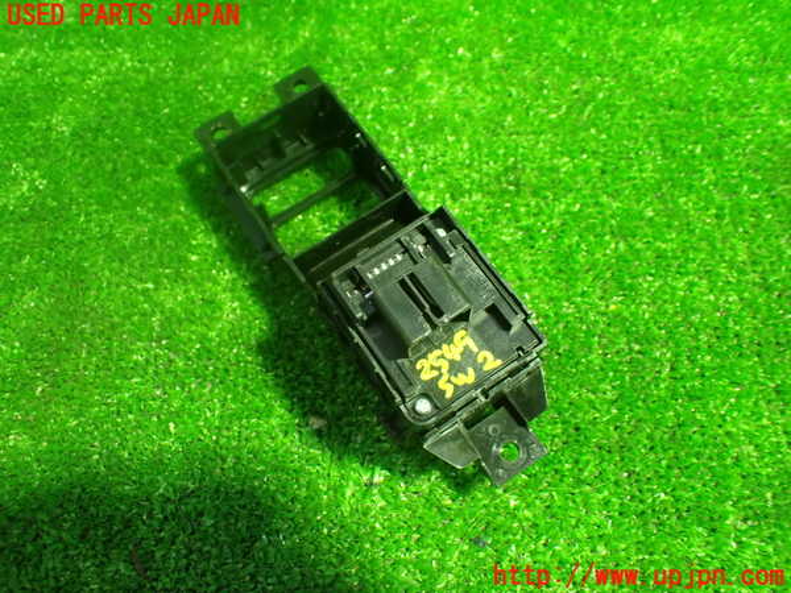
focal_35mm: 30
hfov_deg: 60.0
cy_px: 296
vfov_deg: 46.8
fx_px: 686
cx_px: 396
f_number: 2.3
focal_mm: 5.4
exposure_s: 1/40
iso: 800
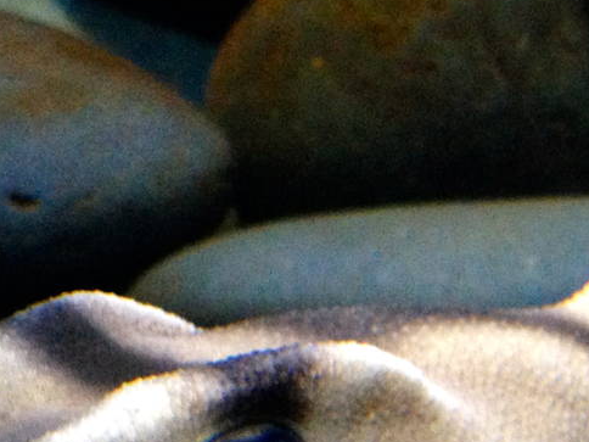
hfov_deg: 18.0
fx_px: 1855
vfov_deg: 13.2
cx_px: 366
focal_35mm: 109
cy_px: 537
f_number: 2.4
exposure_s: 1/20
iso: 320
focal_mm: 4.12
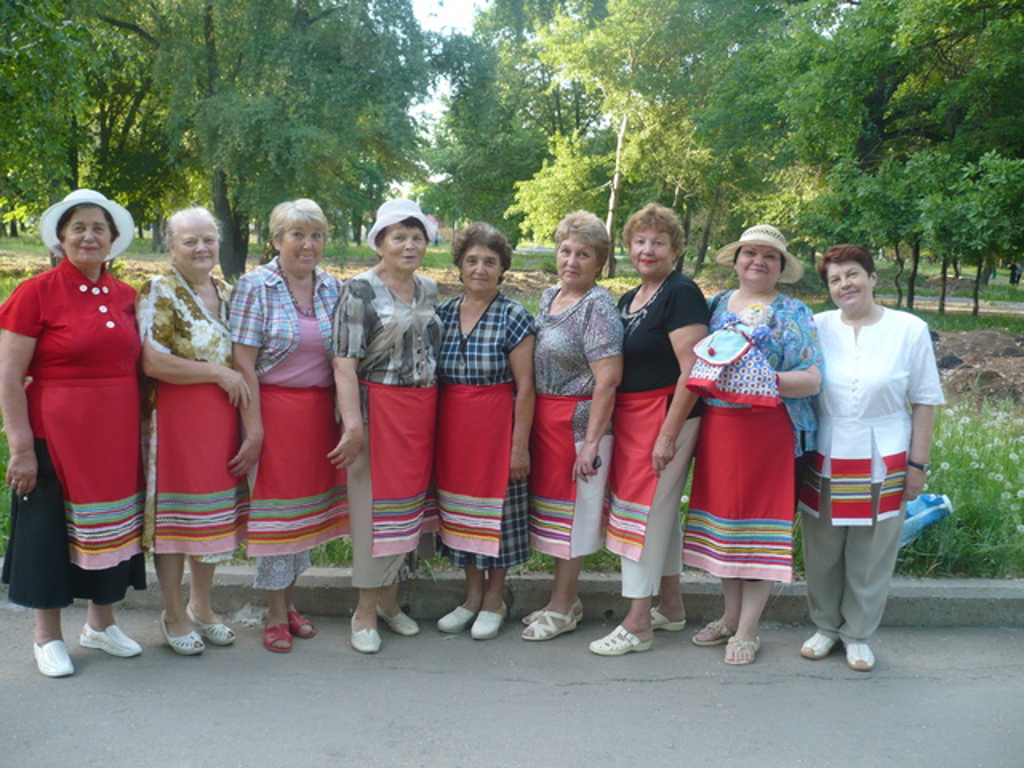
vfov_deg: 40.7
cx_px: 512
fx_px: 1035
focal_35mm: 35
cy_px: 384
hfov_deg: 52.6
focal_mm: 5.8
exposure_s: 1/60
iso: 100
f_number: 2.8
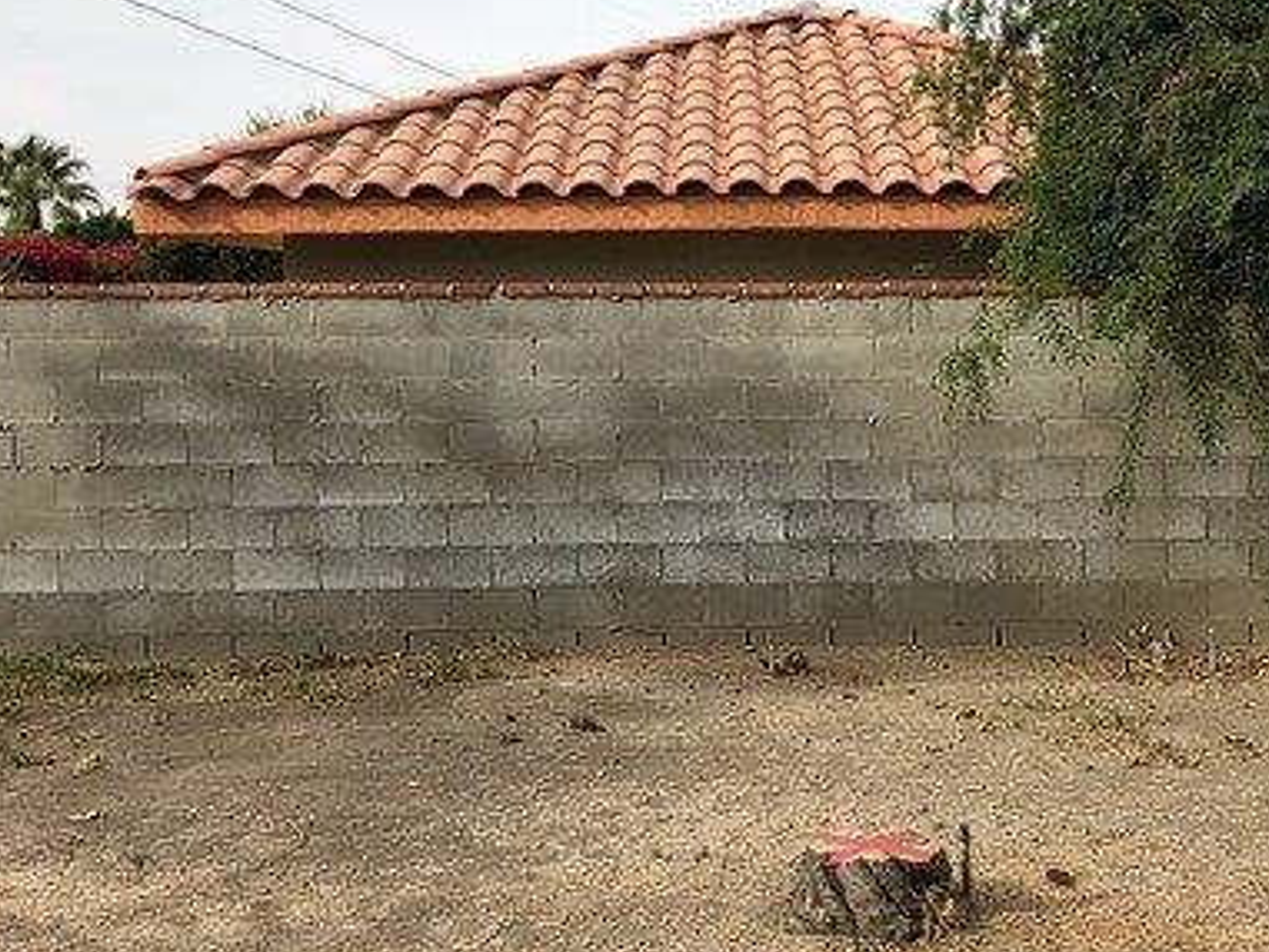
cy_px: 426
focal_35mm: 47
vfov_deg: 30.9
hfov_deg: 40.1
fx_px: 1724
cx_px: 813
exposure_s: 1/1389
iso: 20
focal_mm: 4
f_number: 1.8
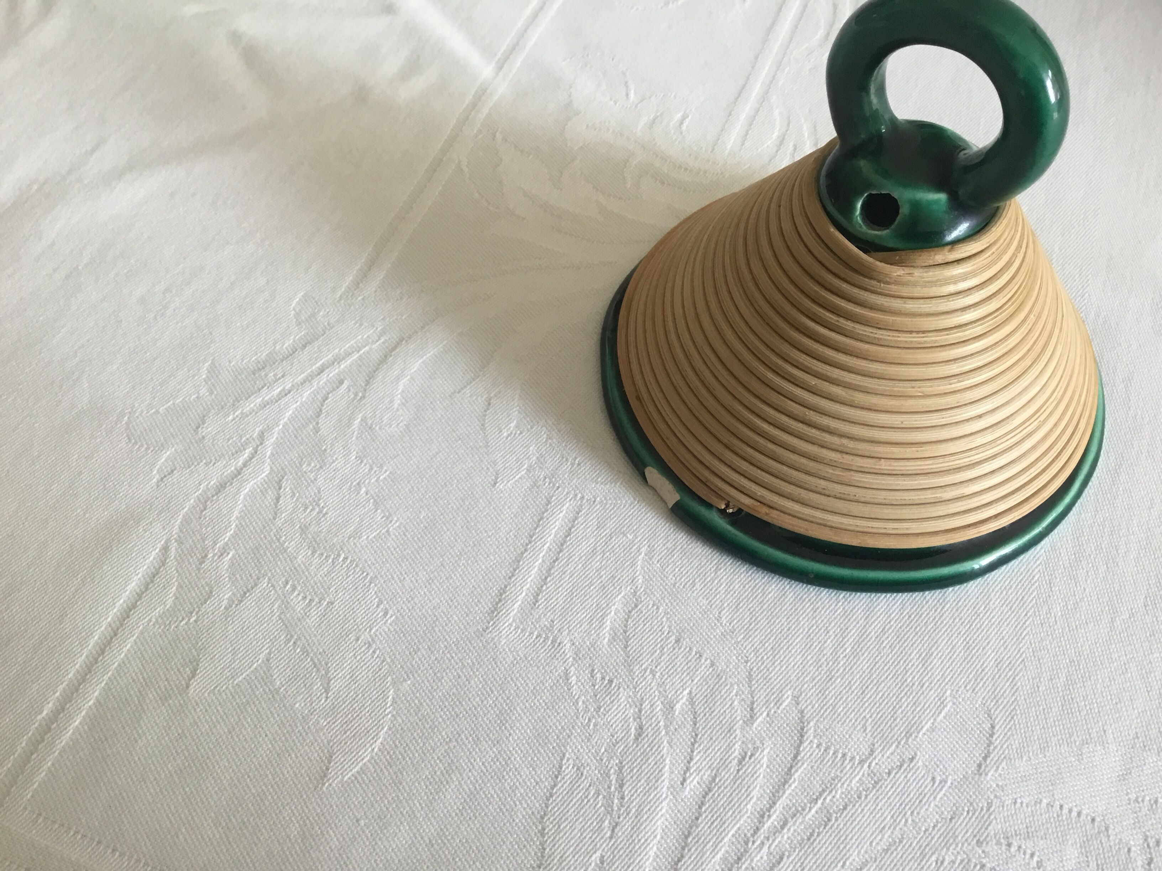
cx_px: 581
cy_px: 436
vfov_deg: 45.4
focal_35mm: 31
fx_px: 1041
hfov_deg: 58.4
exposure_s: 1/33
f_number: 2.4
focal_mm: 3.3
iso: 40
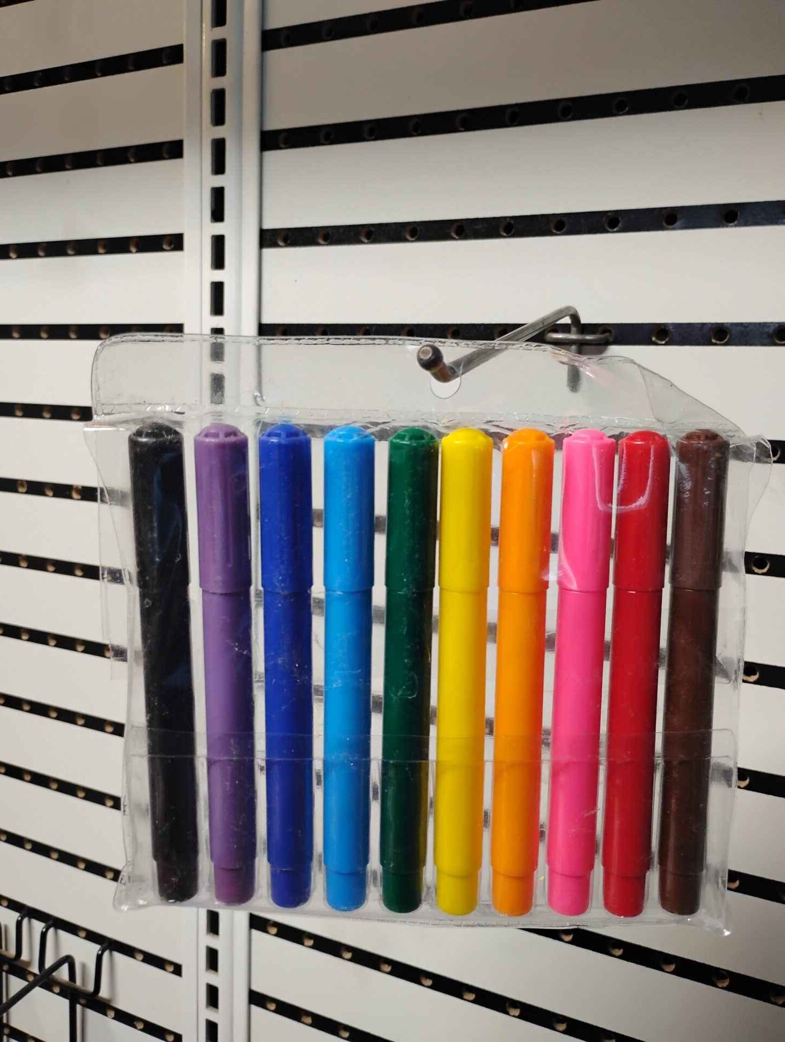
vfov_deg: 63.4
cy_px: 521
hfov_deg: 49.8
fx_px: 845
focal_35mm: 28
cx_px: 392
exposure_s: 1/60
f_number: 1.8
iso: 791
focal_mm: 4.26
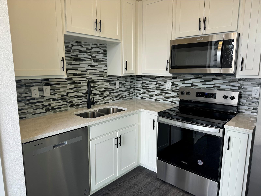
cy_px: 98
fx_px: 181
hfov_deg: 71.6
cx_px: 130
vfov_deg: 56.8
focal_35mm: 24
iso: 50
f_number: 1.78
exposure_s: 1/120
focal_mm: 6.76
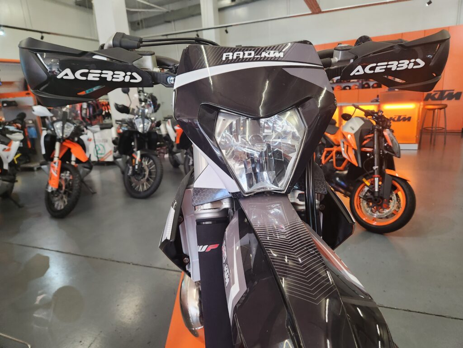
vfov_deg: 58.9
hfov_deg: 73.9
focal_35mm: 23
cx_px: 232
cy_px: 174
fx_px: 308
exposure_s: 1/100
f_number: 1.8
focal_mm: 5.4
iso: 500
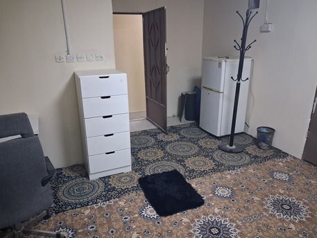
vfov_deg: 51.4
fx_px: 247
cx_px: 158
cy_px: 119
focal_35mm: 27
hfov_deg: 65.3
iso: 640
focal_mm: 4
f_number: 1.8
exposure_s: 1/60
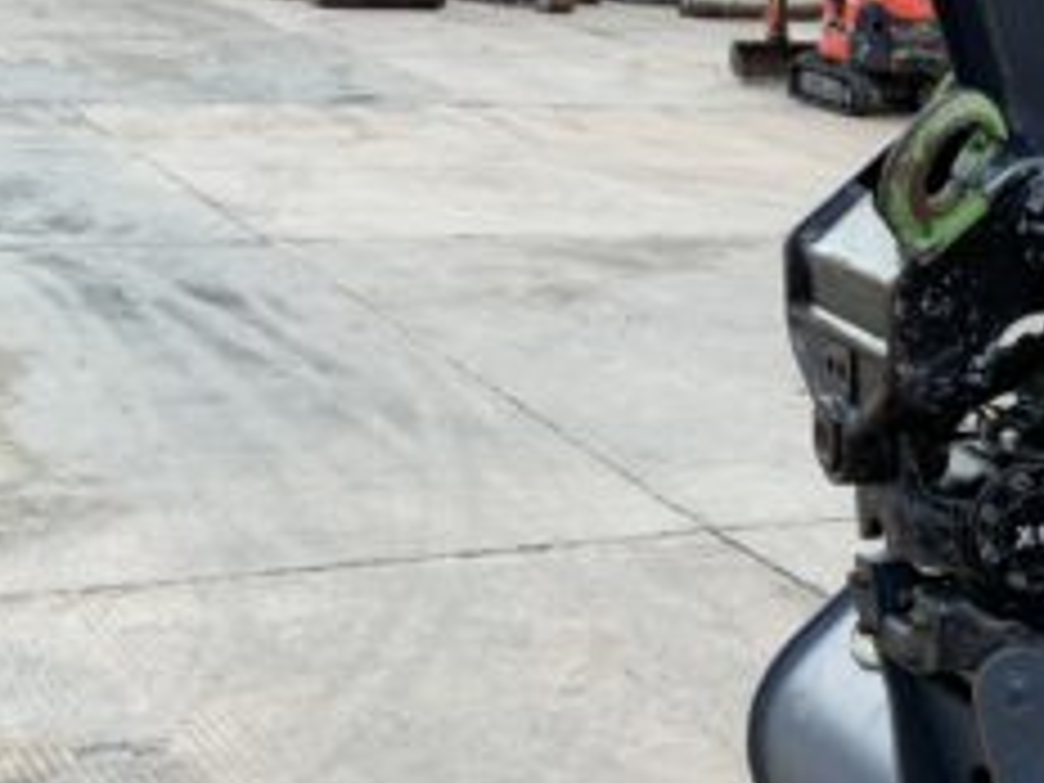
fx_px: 2413
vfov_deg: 18.1
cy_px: 711
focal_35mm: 80
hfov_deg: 21.6
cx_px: 1418
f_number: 1.8
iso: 20
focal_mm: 3
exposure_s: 1/122
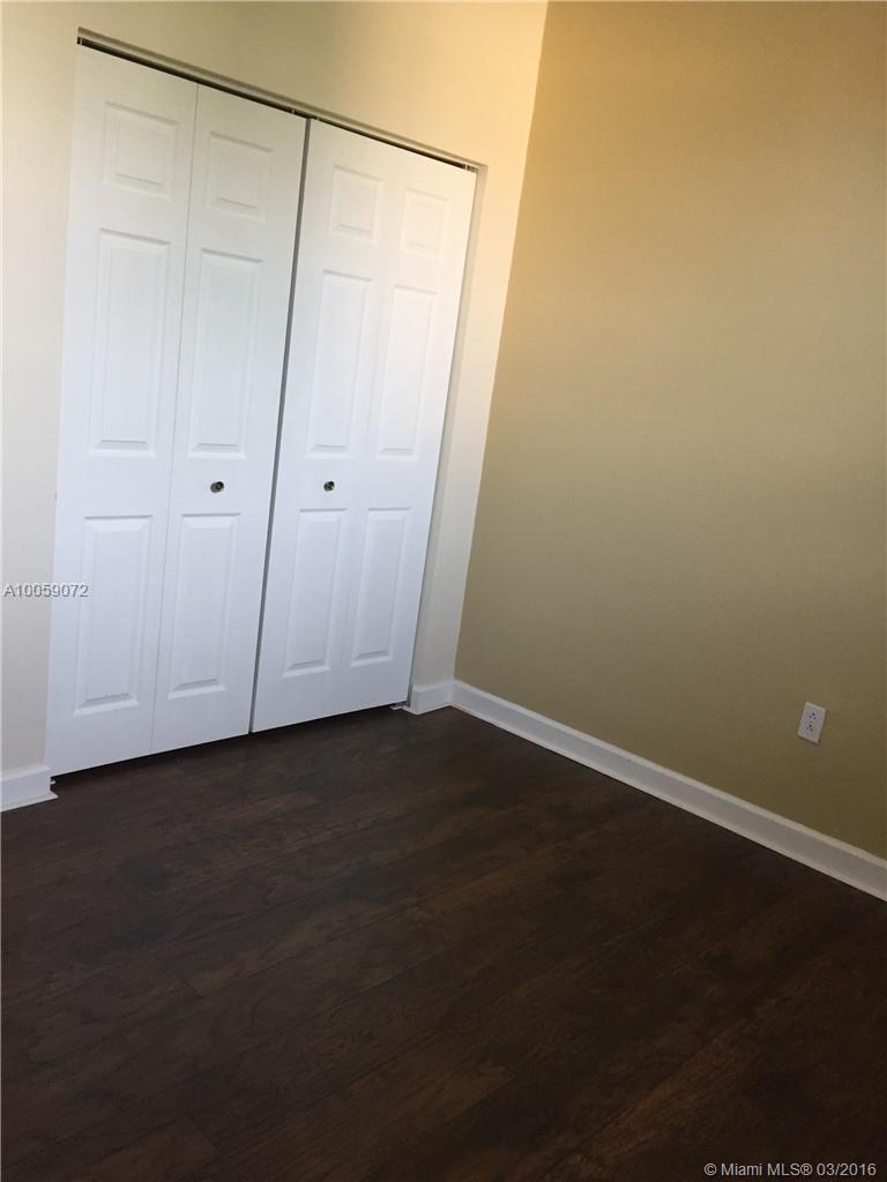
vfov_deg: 61.7
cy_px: 591
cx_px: 444
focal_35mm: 29
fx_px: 991
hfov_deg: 48.2
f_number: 2.2
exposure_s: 1/30
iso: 50
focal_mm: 4.15
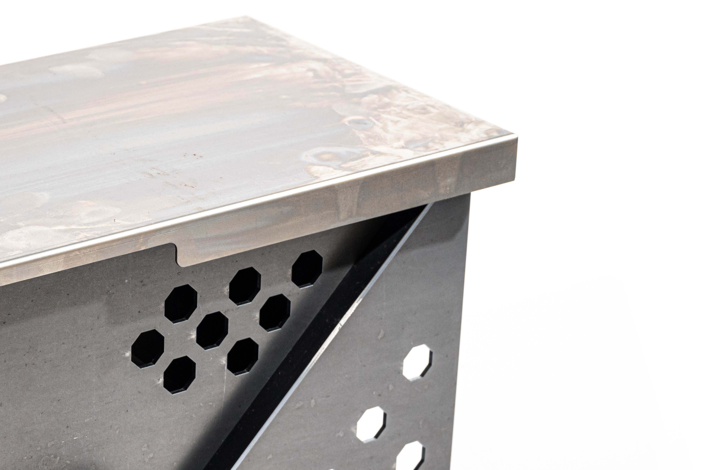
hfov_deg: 15.8
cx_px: 13
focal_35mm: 127
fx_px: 2487
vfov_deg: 10.7
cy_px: 410
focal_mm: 56
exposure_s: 1/125
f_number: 8
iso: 250
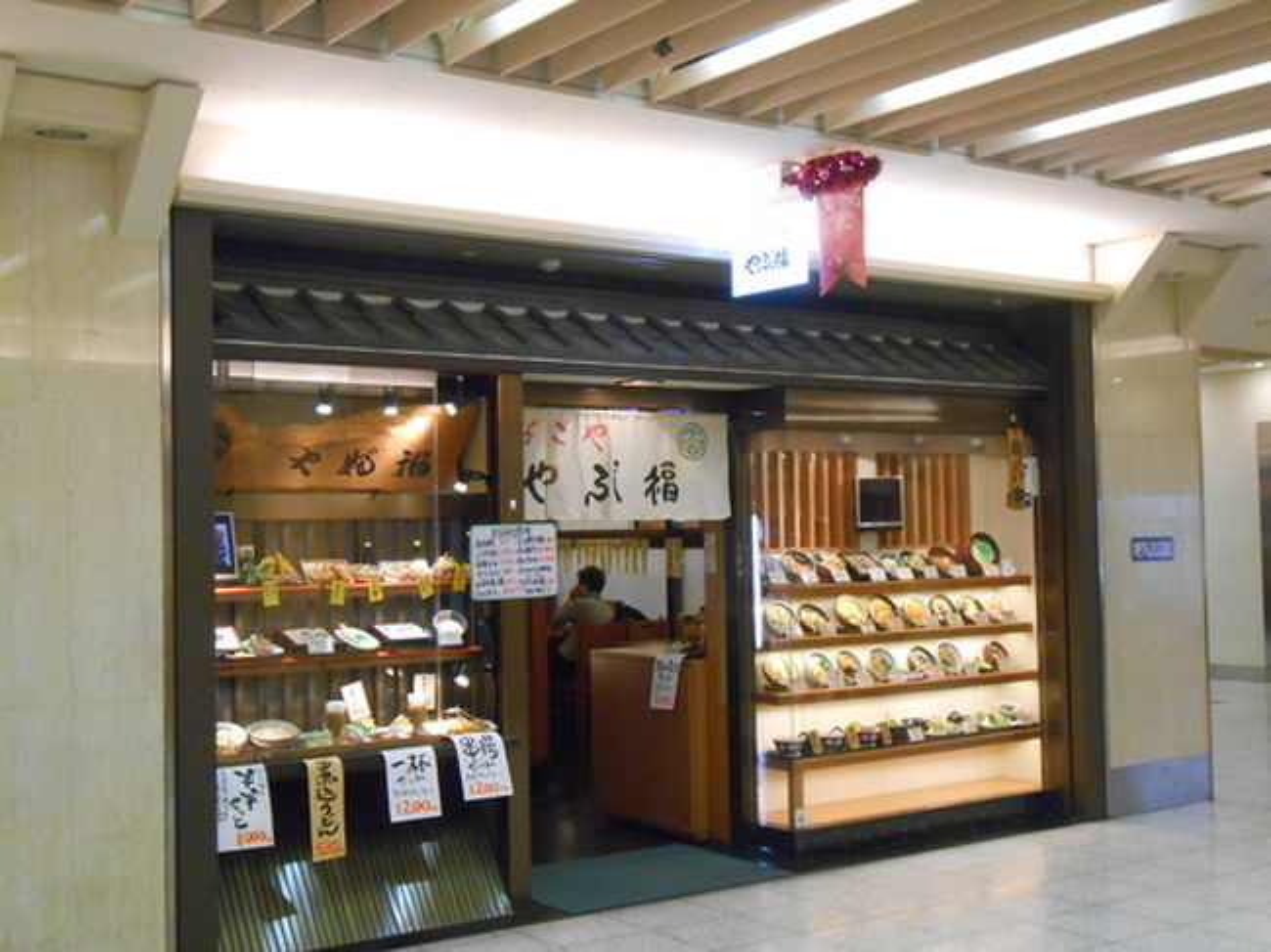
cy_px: 476
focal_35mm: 44
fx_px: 1615
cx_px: 636
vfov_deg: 32.9
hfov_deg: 43.0
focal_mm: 7.8
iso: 800
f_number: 4.5
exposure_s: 1/60
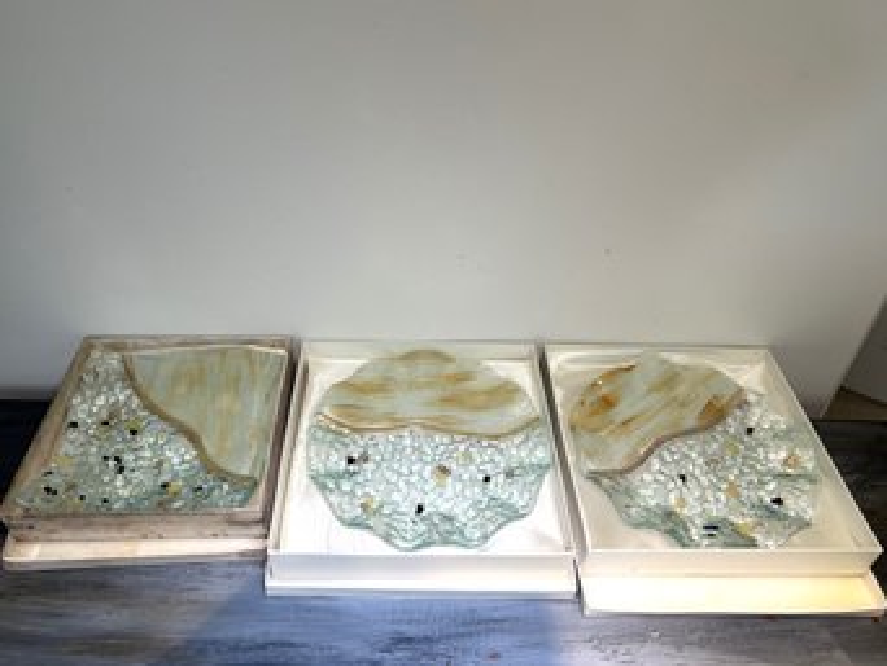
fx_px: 667
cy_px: 333
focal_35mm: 26
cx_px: 444
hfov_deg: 67.3
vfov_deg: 53.1
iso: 64
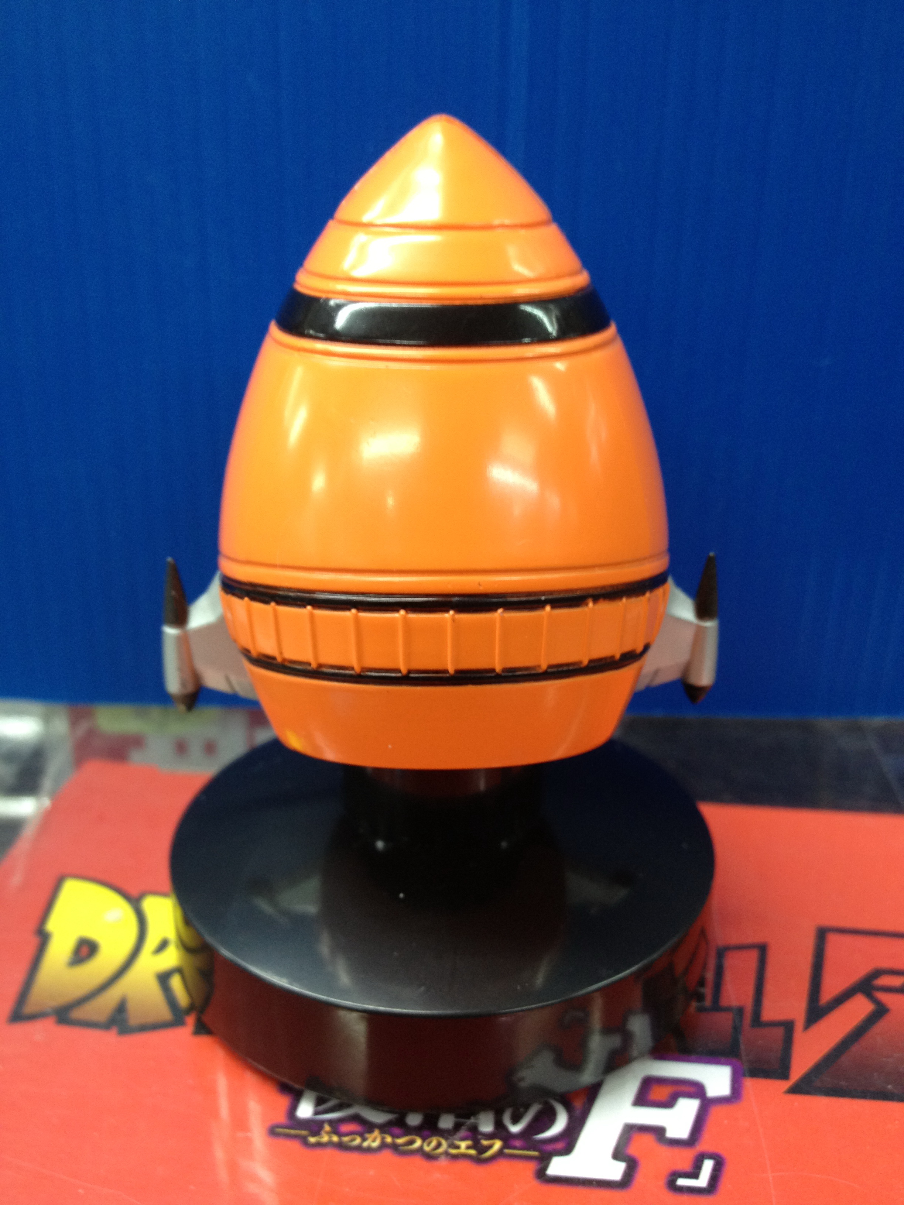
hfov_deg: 40.7
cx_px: 452
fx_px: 1219
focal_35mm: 35
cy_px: 602
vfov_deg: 52.6
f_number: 2.4
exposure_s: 1/20
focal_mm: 4.28
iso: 125
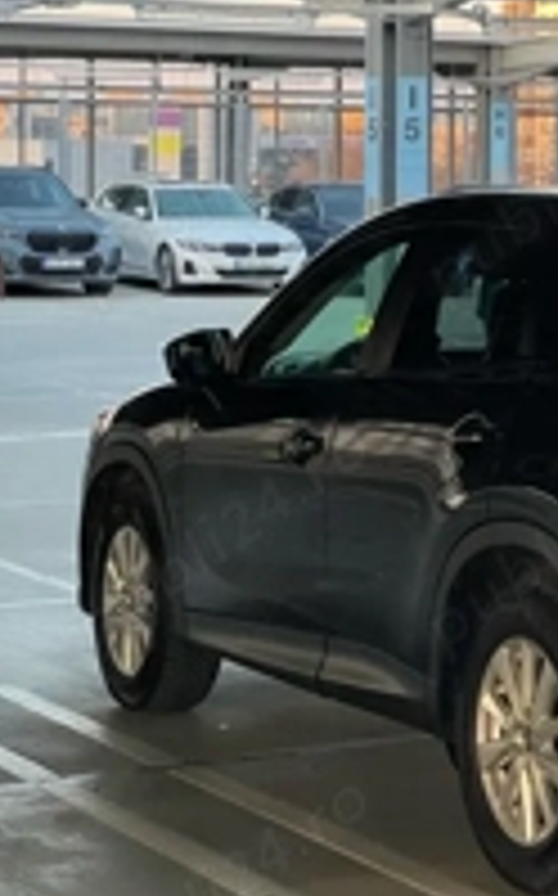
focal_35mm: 111
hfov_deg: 11.5
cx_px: 662
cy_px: 243
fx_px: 2707
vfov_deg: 18.7
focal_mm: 6
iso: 100
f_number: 2
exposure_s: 1/99
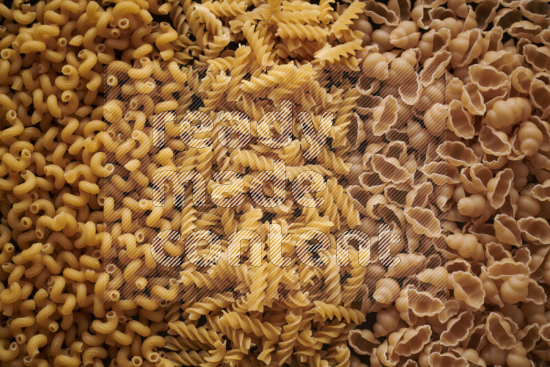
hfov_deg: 39.6
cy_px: 184
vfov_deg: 27.0
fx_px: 764
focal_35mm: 50
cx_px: 275
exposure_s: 1/100
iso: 160
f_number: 8
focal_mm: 50
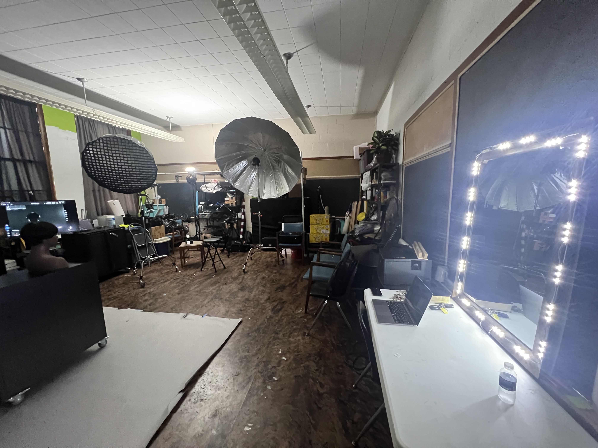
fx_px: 225
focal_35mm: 13
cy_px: 224
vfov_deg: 89.9
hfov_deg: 106.2
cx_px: 299
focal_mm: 1.57
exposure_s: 1/40
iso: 1250
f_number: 1.8
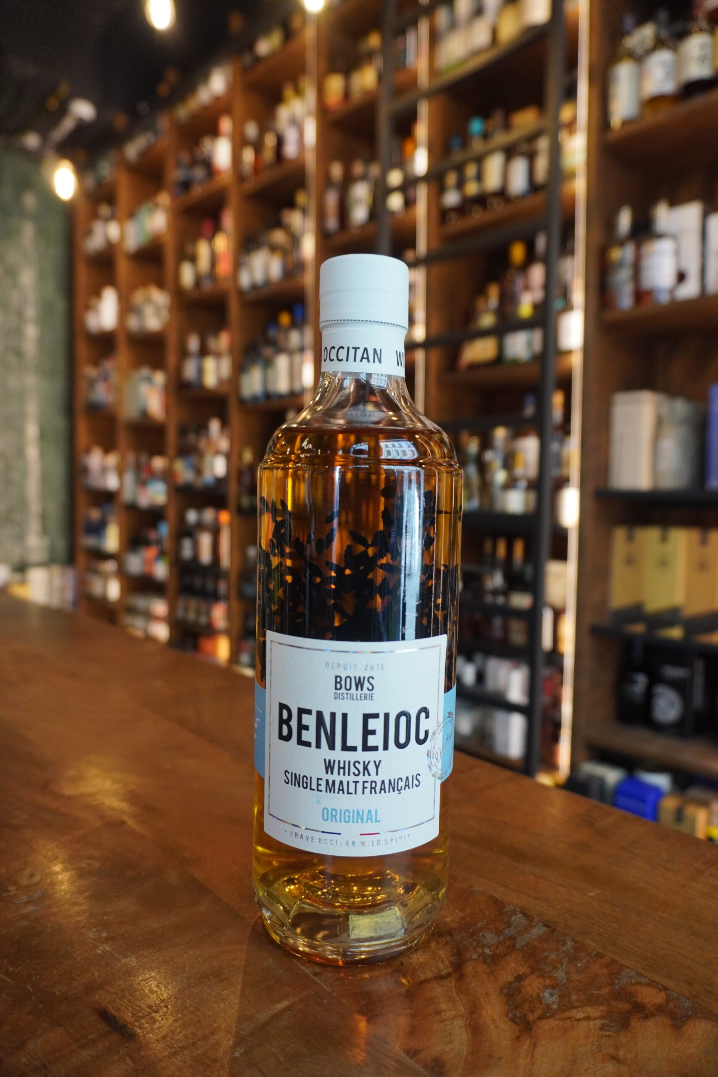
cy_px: 538
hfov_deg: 53.1
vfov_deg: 73.7
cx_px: 359
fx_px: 718
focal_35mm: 24
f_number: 4
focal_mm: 16
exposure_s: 1/160
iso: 1250
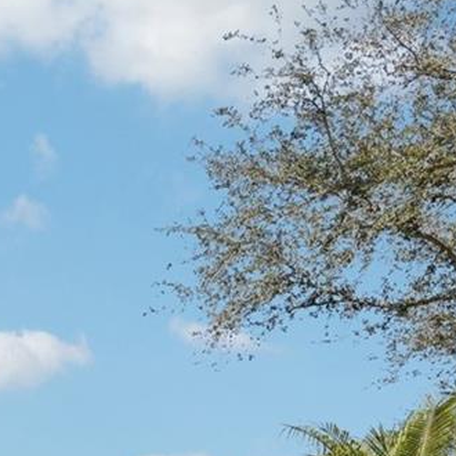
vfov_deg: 21.2
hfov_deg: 19.1
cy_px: 721
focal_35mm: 66
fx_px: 984
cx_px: -391
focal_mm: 16
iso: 400
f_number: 8
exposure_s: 1/640
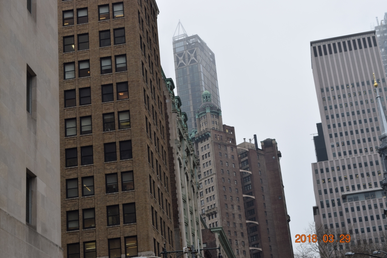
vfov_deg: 22.6
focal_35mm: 60
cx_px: 194
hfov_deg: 33.4
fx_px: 645
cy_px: 129
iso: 280
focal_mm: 40
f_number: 8
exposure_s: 1/250
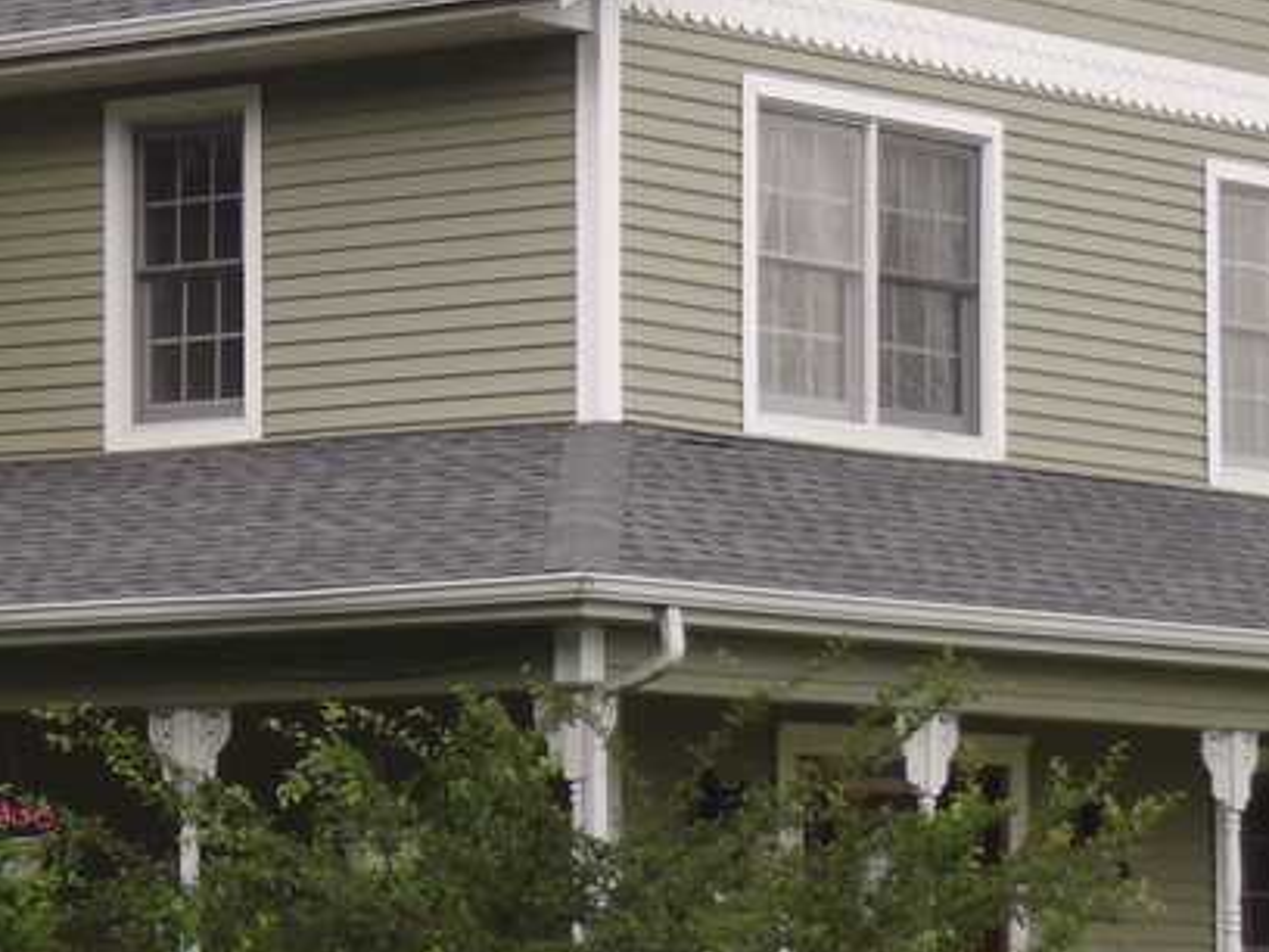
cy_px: 594
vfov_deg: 8.1
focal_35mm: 183
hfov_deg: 10.8
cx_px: 328
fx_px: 6709
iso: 80
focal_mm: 10
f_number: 5.1
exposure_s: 1/80
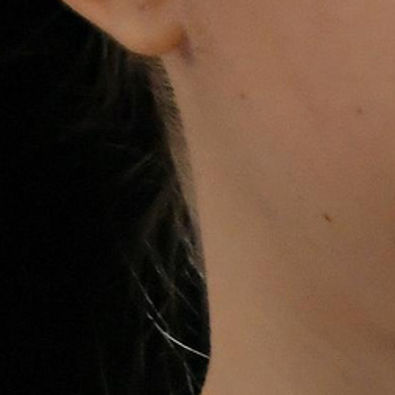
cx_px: -437
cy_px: 111
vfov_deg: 0.7
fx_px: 33514
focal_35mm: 2596
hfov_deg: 0.7
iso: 1600
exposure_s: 1/500
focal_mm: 200
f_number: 5.6
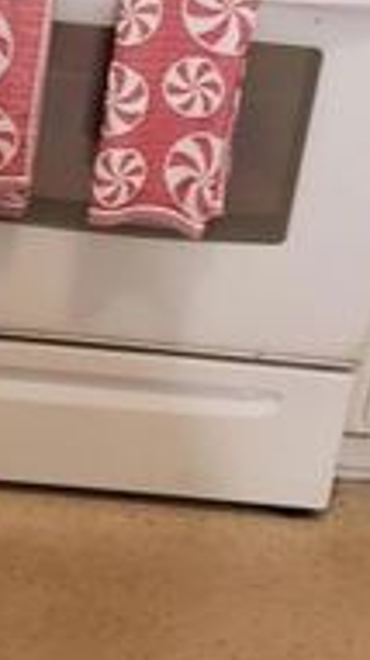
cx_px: 45
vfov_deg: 21.3
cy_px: 133
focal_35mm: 99
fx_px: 1732
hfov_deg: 12.1
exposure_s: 1/17
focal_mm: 4.3
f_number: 1.5
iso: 250
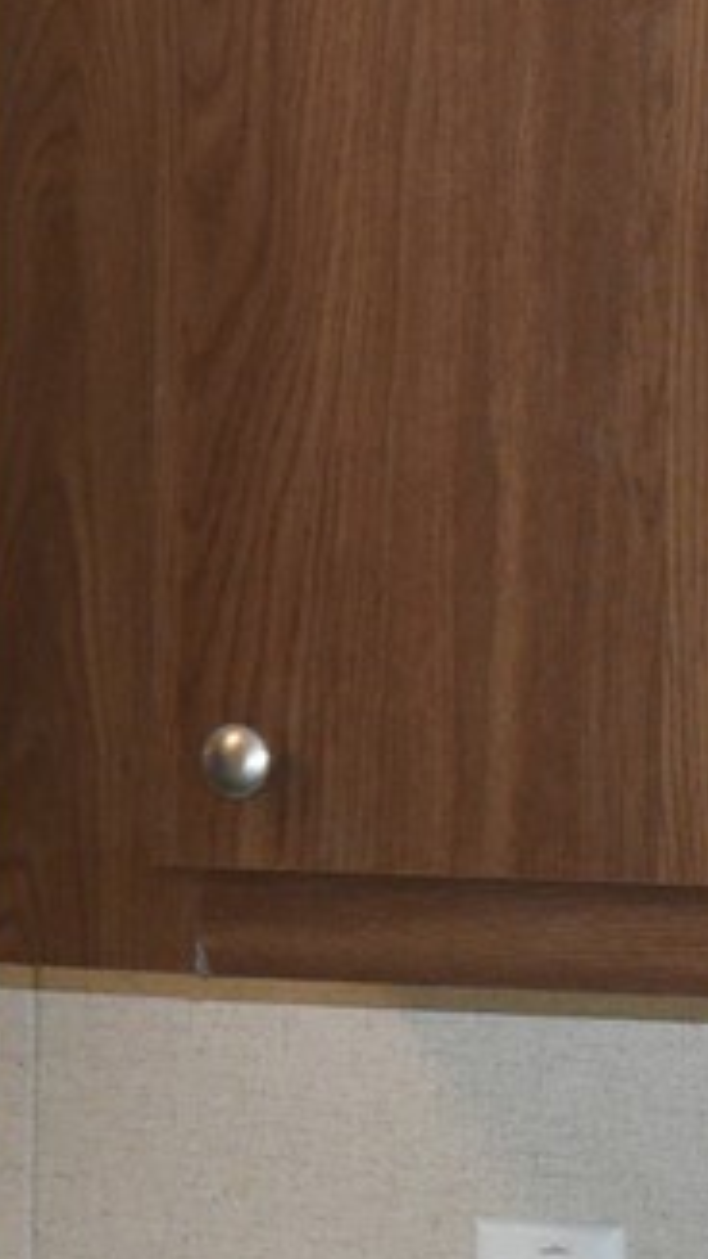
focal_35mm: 176
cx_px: -1909
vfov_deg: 12.1
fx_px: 5872
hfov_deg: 6.0
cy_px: 1118
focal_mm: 18
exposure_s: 1/100
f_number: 5
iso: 800
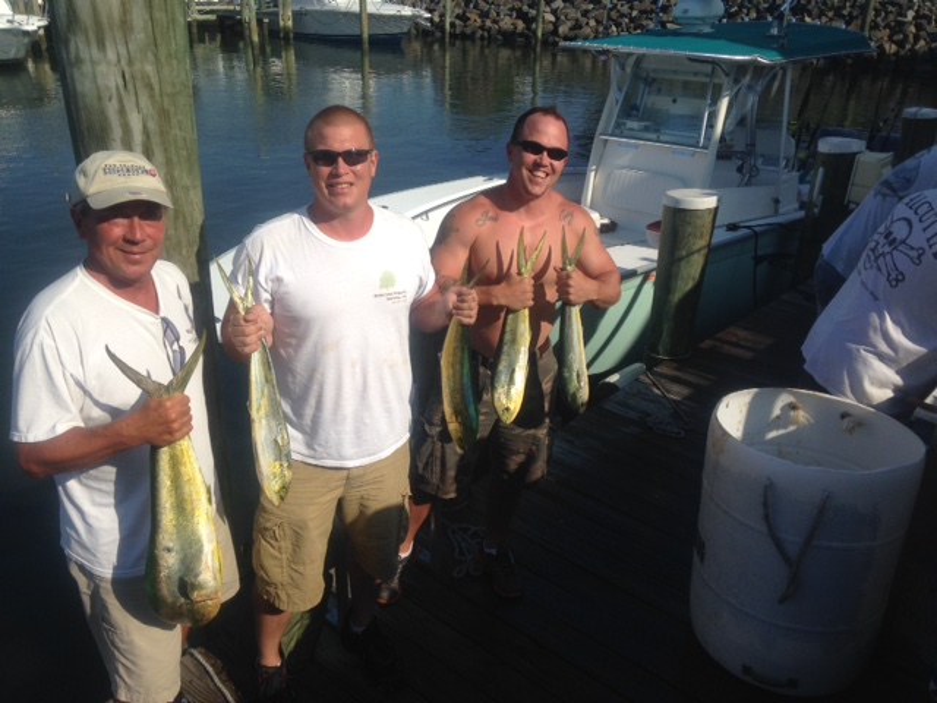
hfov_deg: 55.4
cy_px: 352
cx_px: 468
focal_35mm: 33
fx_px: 893
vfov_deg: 42.9
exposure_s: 1/2358
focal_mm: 4.12
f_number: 2.4
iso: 50
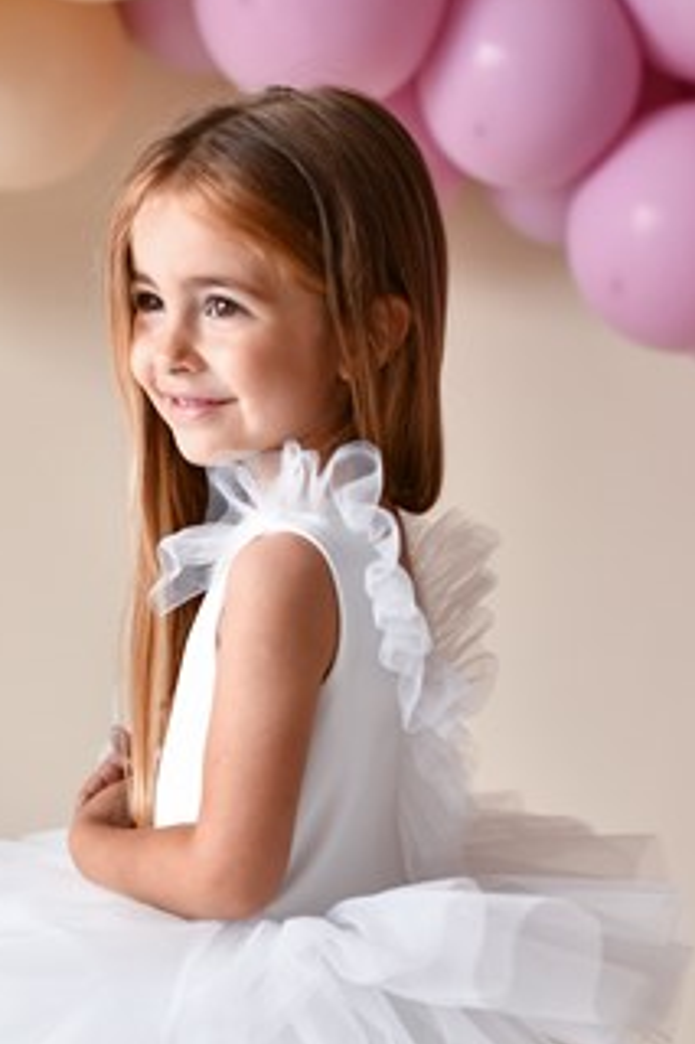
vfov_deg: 30.9
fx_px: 1855
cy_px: 778
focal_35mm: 64
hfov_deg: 21.2
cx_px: 352
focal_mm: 35
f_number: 2.2
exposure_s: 1/250
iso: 160
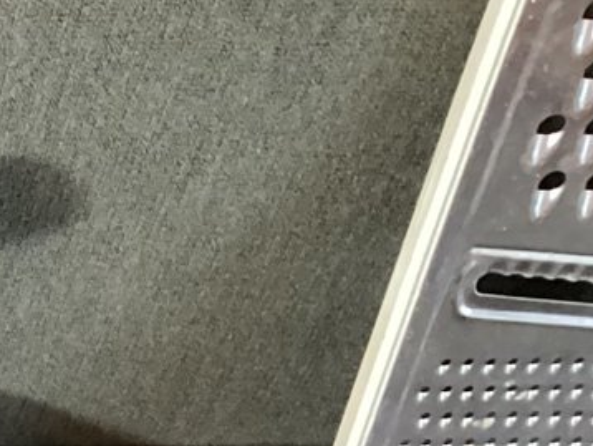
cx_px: -589
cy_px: 901
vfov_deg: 10.4
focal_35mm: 131
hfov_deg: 13.1
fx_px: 2246
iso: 320
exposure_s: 1/33
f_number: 2.4
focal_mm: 3.3
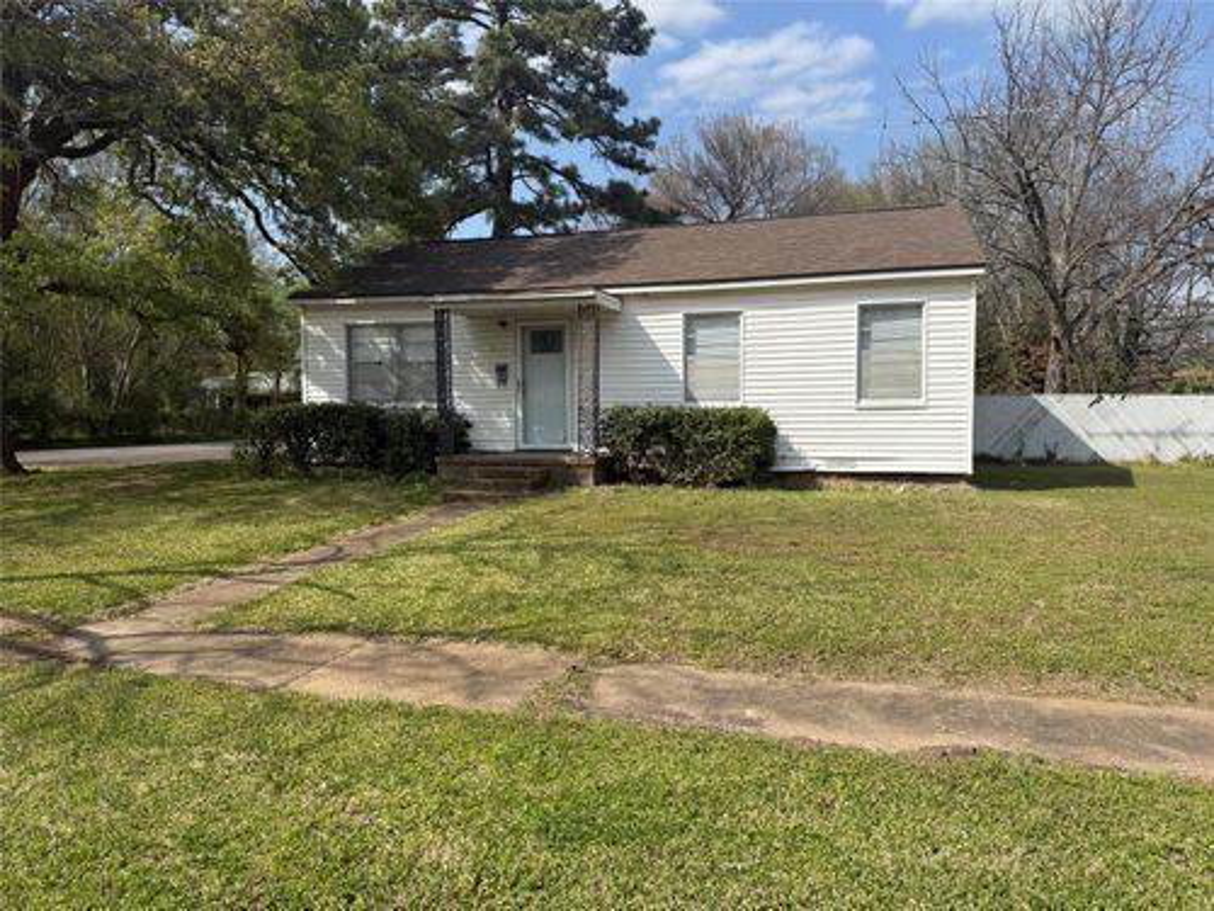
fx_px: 842
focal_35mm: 24
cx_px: 607
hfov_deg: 71.6
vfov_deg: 56.8
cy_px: 456
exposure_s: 1/5319
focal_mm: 6.76
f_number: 1.78
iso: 80
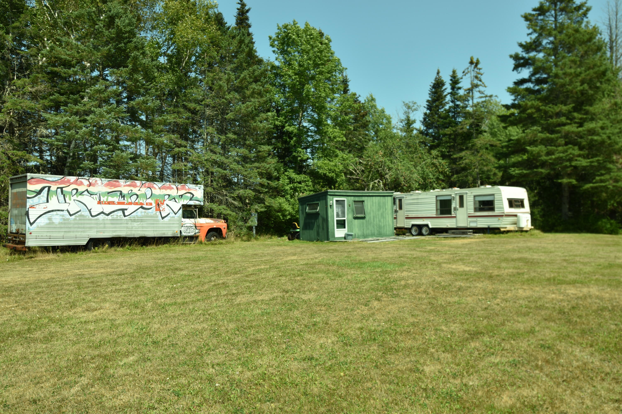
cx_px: 311
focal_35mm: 27
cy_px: 207
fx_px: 466
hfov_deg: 67.4
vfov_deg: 47.9
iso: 100
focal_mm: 18
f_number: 8
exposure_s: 1/250
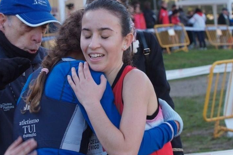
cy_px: 82
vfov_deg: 9.1
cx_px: 124
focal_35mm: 151
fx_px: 977
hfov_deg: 13.6
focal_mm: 70
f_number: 5.6
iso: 500
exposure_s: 1/125
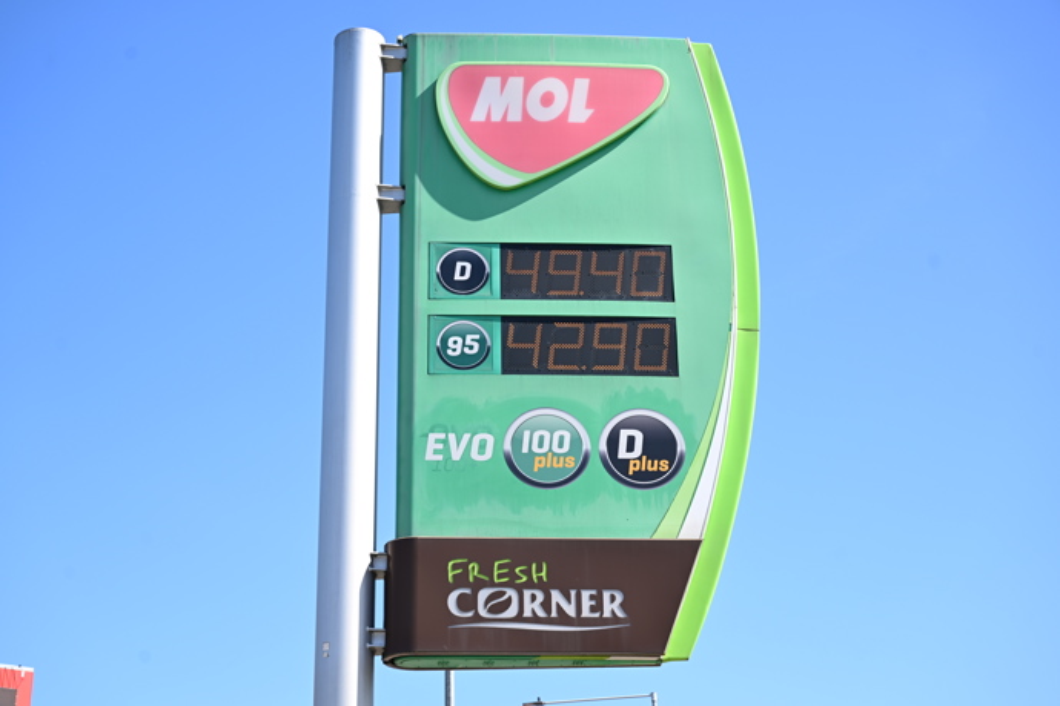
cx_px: 530
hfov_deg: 35.1
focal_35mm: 57
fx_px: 1678
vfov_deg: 23.8
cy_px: 353
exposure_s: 1/160
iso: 64
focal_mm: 57
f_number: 5.6
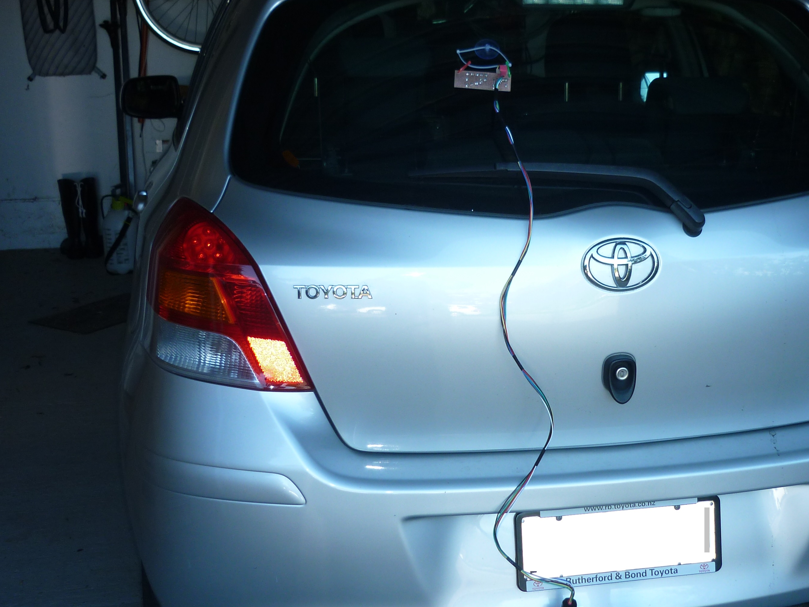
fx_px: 1239
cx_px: 524
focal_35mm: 53
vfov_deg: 27.5
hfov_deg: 35.9
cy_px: 303
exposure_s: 1/160
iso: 100
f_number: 3
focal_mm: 6.4
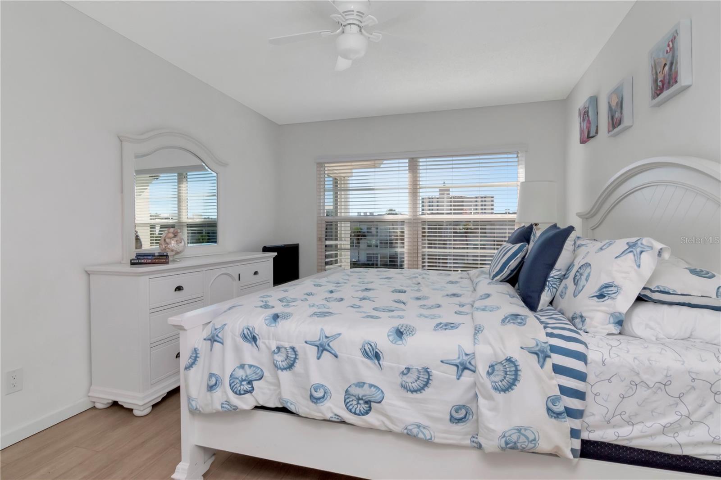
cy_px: 240
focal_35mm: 17
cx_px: 360
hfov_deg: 92.5
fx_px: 345
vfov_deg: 69.6
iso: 640
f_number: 18
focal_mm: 11.5
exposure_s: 1/160
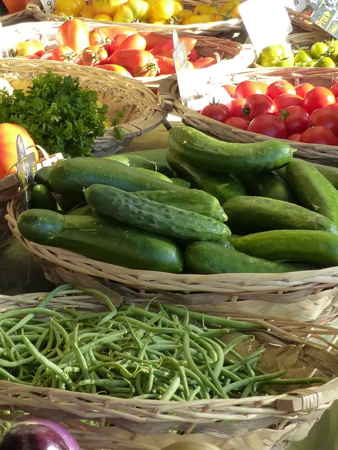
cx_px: 52
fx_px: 1588
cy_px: 237
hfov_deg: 12.1
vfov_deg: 16.1
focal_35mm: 122
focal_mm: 11.4
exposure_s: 1/160
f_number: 4
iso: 160
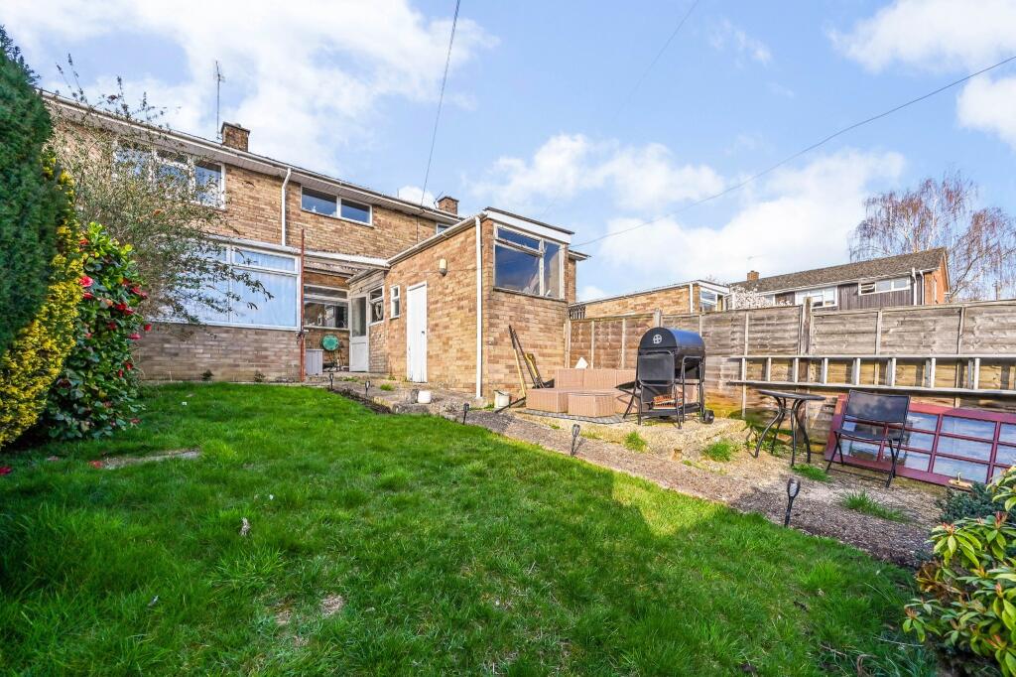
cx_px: 508
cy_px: 338
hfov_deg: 104.3
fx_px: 395
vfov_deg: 81.2
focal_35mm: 14
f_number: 9
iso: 400
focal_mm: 14
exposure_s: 1/500
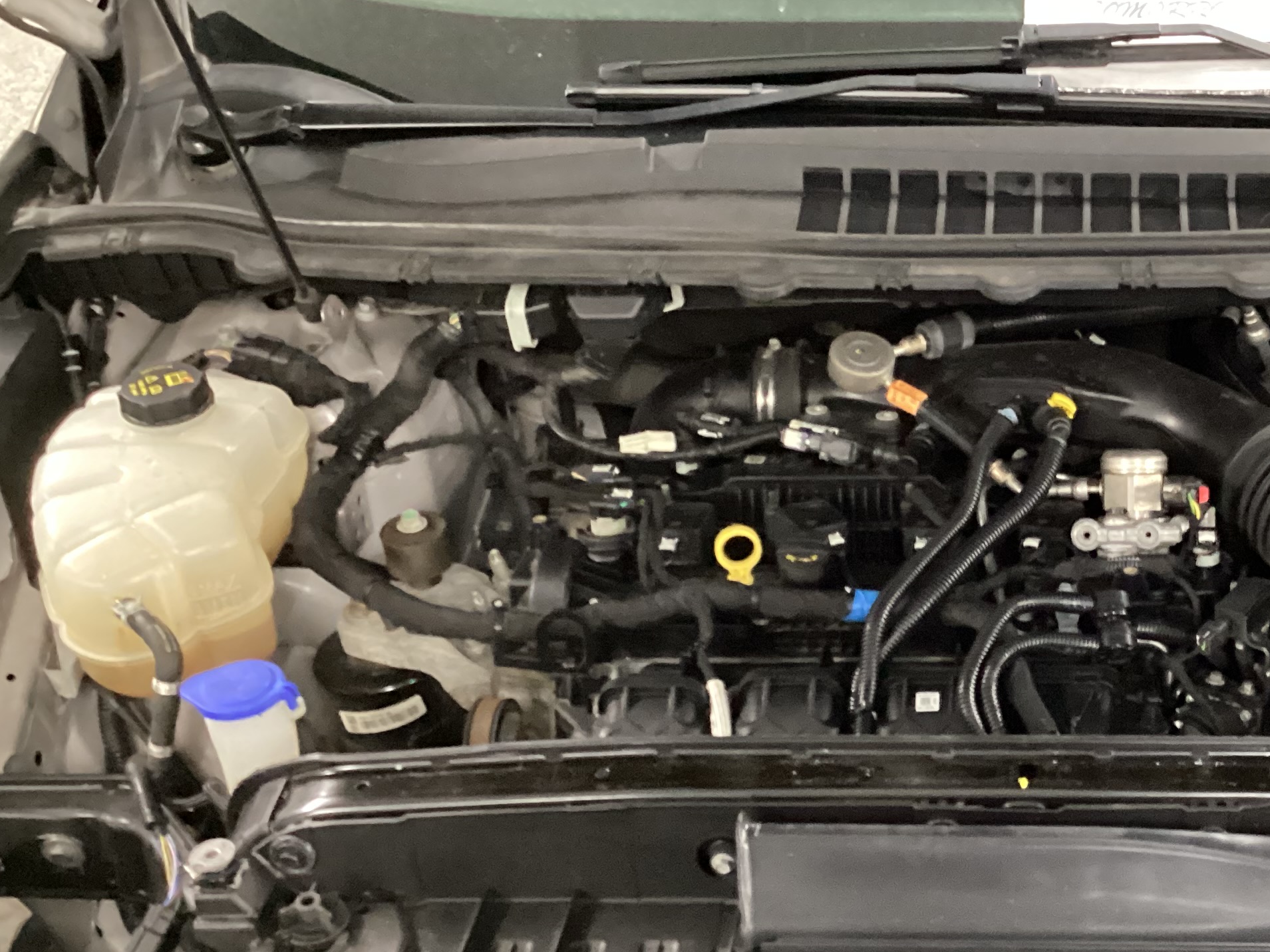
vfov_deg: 27.4
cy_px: 587
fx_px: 1945
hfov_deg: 34.8
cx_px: 1048
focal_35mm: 53
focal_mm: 3.3
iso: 640
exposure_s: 1/20
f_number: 2.4
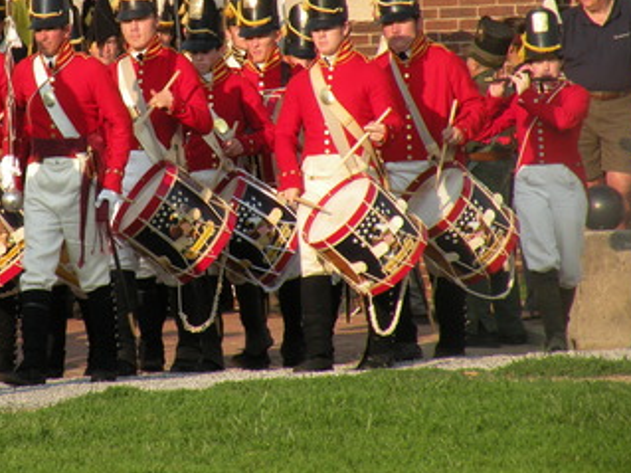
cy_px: 104
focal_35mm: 448
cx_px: 170
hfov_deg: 4.4
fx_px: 8163
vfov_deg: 3.3
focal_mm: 50.7
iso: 64
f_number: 5.6
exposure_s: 1/229
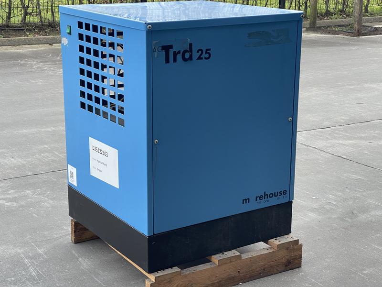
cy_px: 144
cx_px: 191
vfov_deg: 22.9
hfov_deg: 30.3
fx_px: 706
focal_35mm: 64
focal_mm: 7.5
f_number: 2.2
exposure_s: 1/99
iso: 80
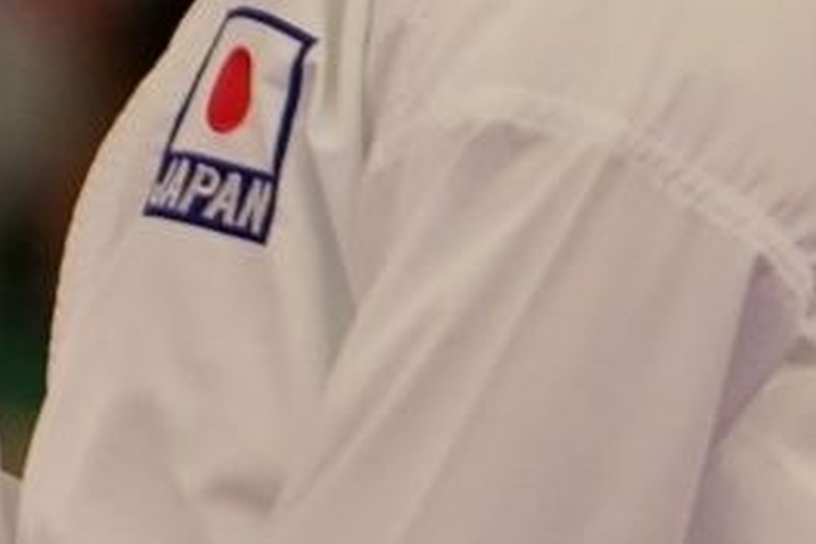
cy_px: 315
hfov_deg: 1.1
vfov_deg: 0.7
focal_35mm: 1851
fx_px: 41953
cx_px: -1530
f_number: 2.8
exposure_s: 1/1000
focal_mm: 181
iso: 1600
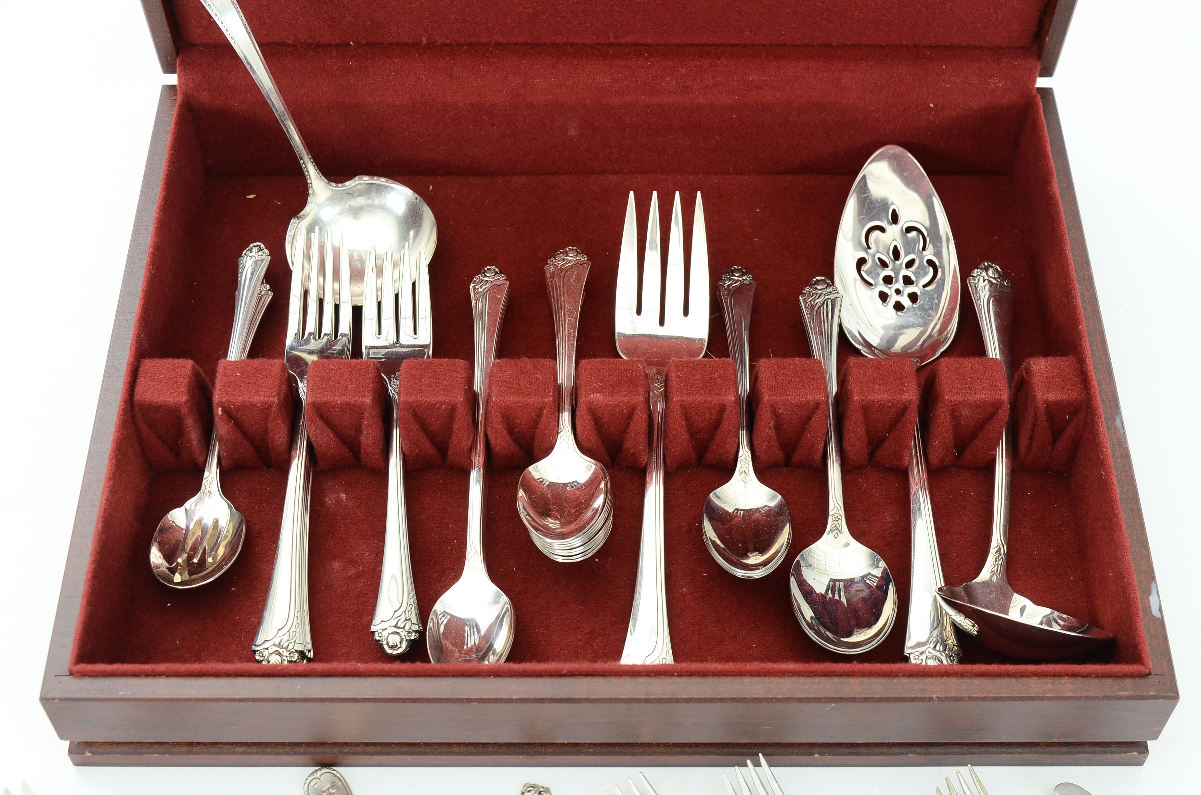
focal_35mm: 54
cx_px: 600
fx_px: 1798
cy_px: 398
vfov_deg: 25.0
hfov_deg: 36.9
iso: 250
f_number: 9
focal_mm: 36
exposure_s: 1/80
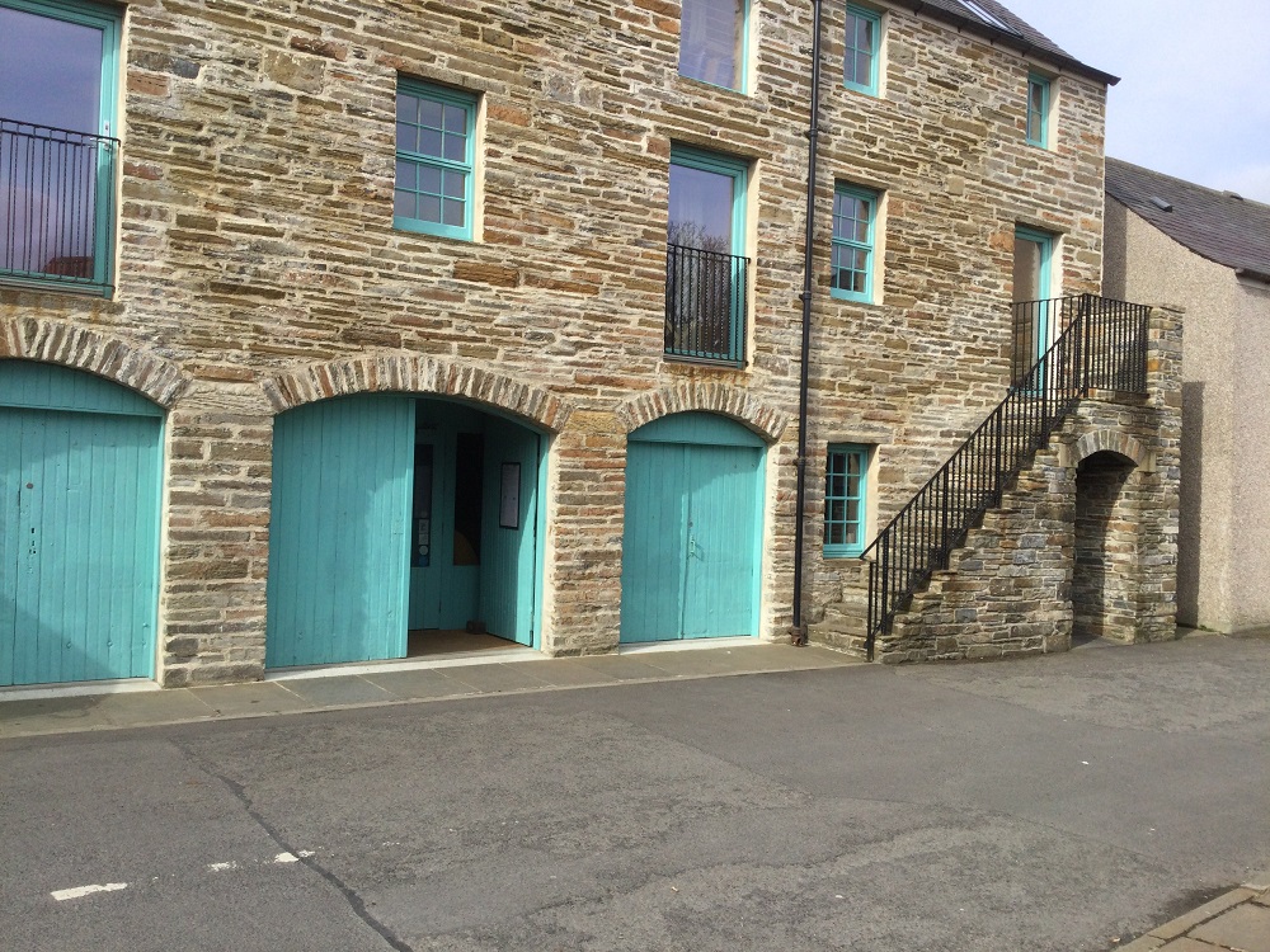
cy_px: 476
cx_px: 635
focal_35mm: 31
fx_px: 1137
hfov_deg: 58.4
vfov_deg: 45.4
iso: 25
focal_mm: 3.3
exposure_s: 1/791
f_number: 2.4
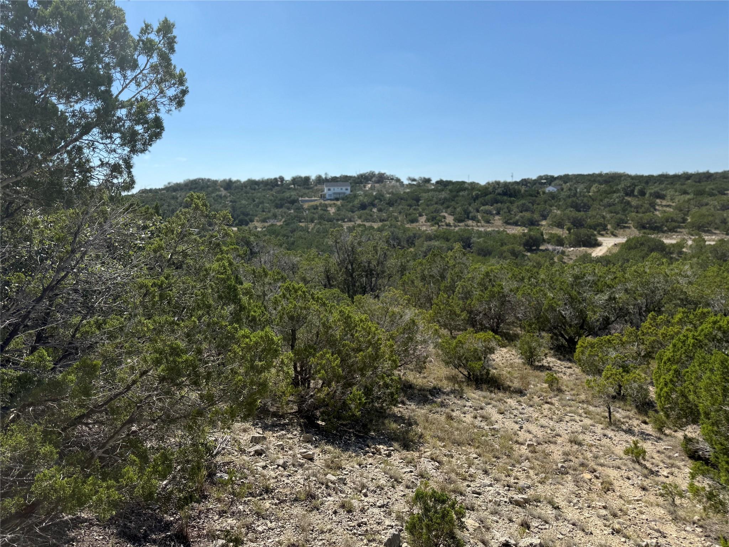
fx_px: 505
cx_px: 364
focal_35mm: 24
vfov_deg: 56.8
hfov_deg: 71.6
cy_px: 274
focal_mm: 6.76
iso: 80
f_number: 1.78
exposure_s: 1/5714
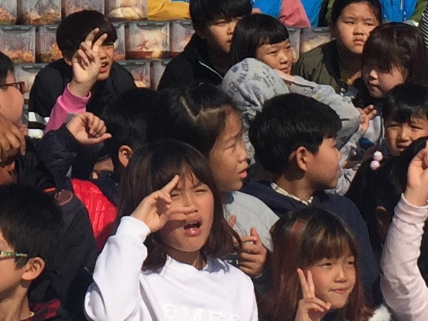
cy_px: -50
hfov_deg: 12.6
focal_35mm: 154
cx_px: -51
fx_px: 1904
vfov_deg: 9.5
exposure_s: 1/5650
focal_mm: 4.15
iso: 32
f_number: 2.2
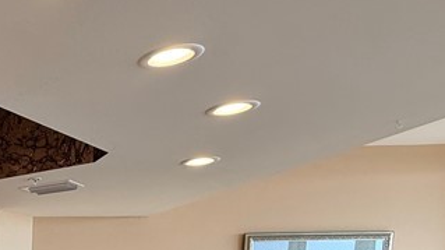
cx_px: -163
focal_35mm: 49
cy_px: 370
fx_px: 578
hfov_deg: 30.7
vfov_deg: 20.9
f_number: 2.2
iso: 125
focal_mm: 2.22
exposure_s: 1/120
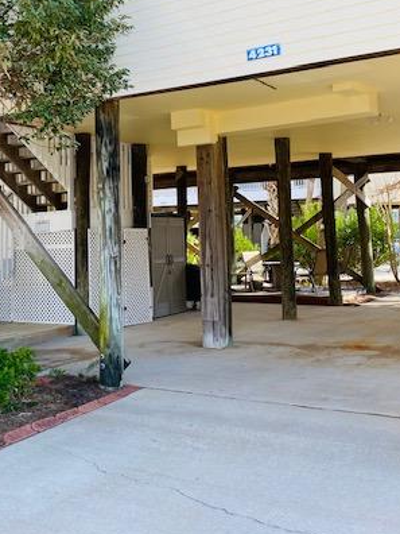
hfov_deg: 34.2
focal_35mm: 42
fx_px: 647
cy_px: 174
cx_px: 160
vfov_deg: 44.1
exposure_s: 1/681
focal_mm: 4.25
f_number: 1.8
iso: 32
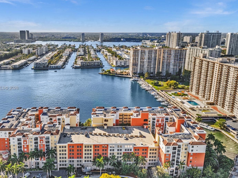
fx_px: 213
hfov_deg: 58.1
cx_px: 102
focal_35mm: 31
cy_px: 88
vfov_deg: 45.4
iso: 200
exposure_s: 1/120
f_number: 8
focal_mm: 14.45
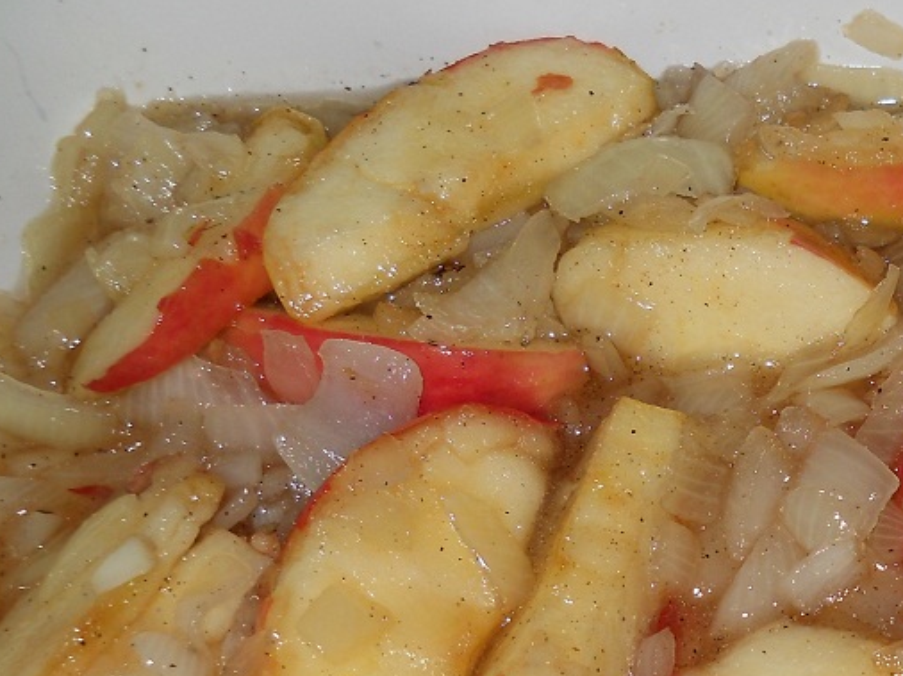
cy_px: 565
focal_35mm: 81
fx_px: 2112
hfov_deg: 23.3
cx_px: 868
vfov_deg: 18.0
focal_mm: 6.72
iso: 80
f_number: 5.5
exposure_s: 1/30
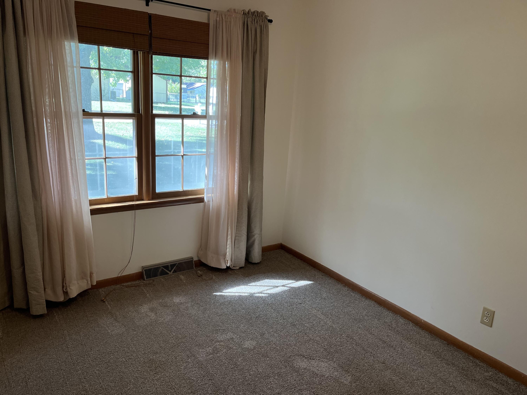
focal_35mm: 26
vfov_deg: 53.1
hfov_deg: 67.3
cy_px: 198
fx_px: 396
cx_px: 264
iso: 125
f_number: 1.6
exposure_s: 1/120
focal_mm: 5.1
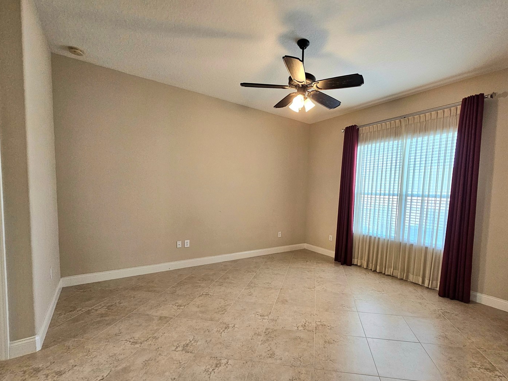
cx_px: 286
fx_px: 220
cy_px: 207
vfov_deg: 81.6
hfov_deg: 97.7
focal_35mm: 15
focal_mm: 2.2
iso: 250
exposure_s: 1/77.5
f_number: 2.2
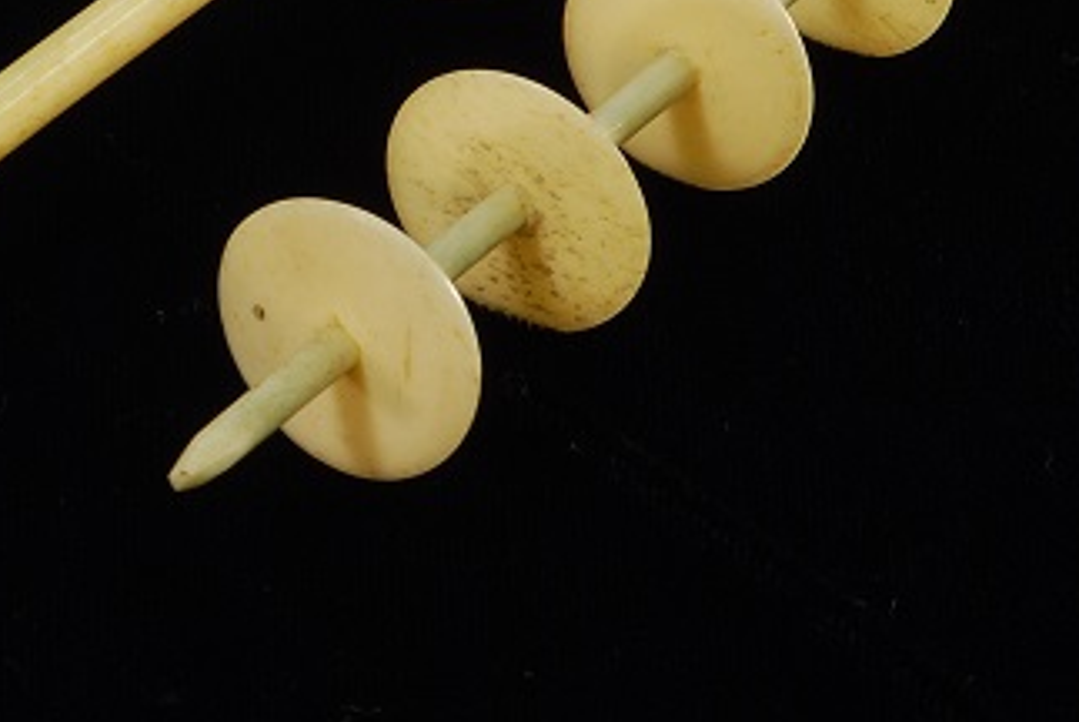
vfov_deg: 2.9
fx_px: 14054
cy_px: -234
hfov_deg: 4.4
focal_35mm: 468
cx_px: -207
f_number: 18
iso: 100
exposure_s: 1
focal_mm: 105
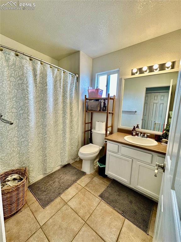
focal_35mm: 14
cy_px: 121
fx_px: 98
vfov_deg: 102.1
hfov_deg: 85.7
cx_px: 90
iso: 80
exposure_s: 1/120
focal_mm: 2.22
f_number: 2.2
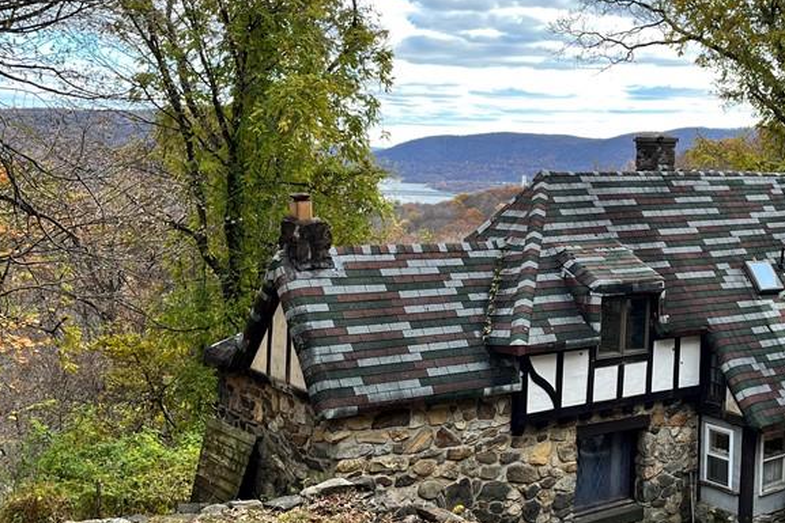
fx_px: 1047
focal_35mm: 48
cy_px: 226
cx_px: 577
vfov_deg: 28.1
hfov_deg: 40.1
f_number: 1.6
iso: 50
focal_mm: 5.1
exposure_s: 1/229
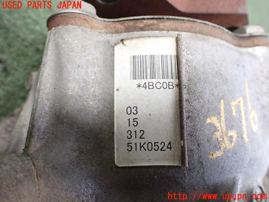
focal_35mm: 30
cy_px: 101
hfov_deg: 60.0
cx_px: 134
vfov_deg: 46.8
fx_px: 233
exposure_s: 1/125
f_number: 2.3
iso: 500
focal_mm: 5.4
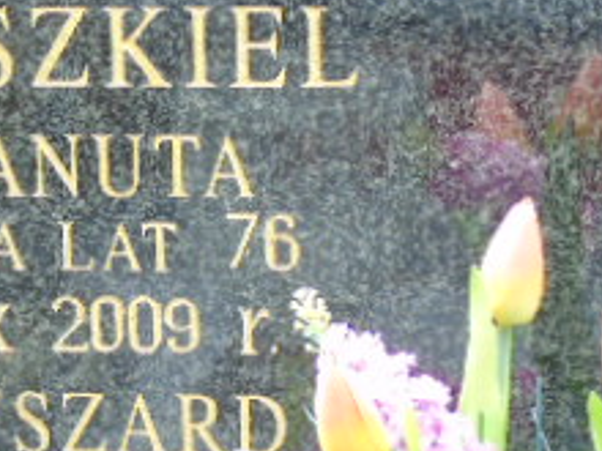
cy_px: 399
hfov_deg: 5.5
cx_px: -19
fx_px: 6278
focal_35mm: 361
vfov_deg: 4.1
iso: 80
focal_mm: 22
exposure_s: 1/40
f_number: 4.6
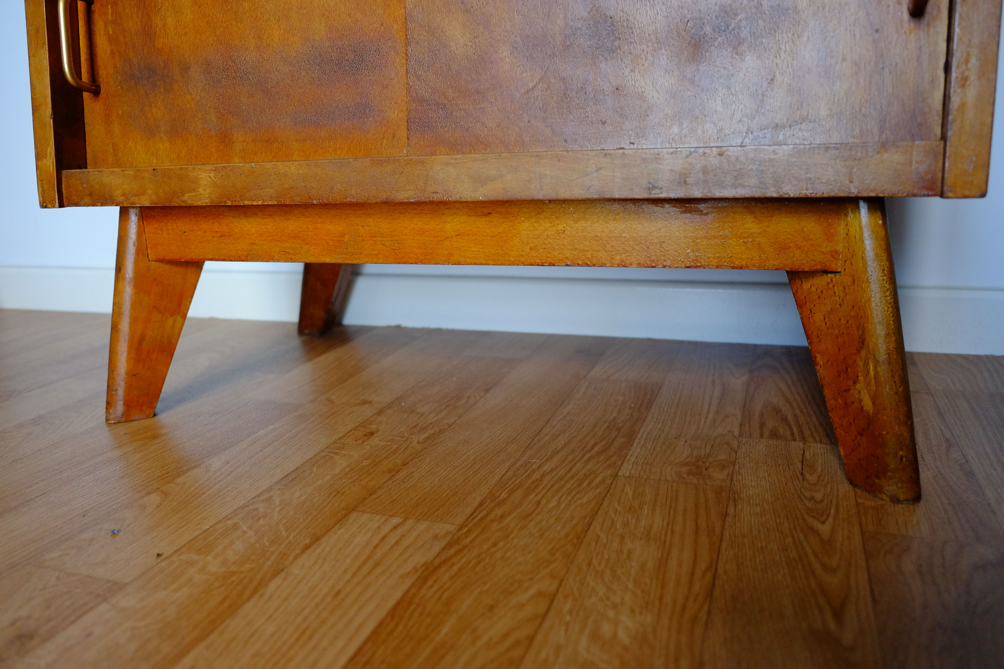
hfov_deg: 67.4
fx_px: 753
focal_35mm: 27
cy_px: 334
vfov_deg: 47.9
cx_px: 502
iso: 1250
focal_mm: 18
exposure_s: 1/200
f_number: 2.8
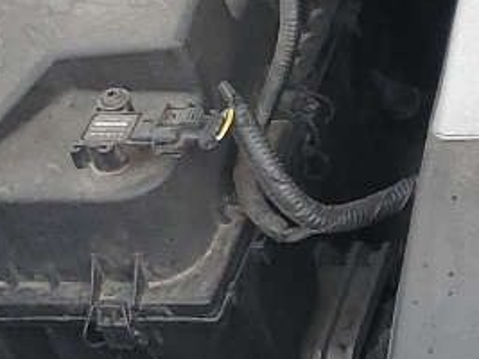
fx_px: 2158
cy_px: -20
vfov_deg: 9.4
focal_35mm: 156
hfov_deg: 10.8
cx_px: 1139
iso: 50
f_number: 1.5
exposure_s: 1/323
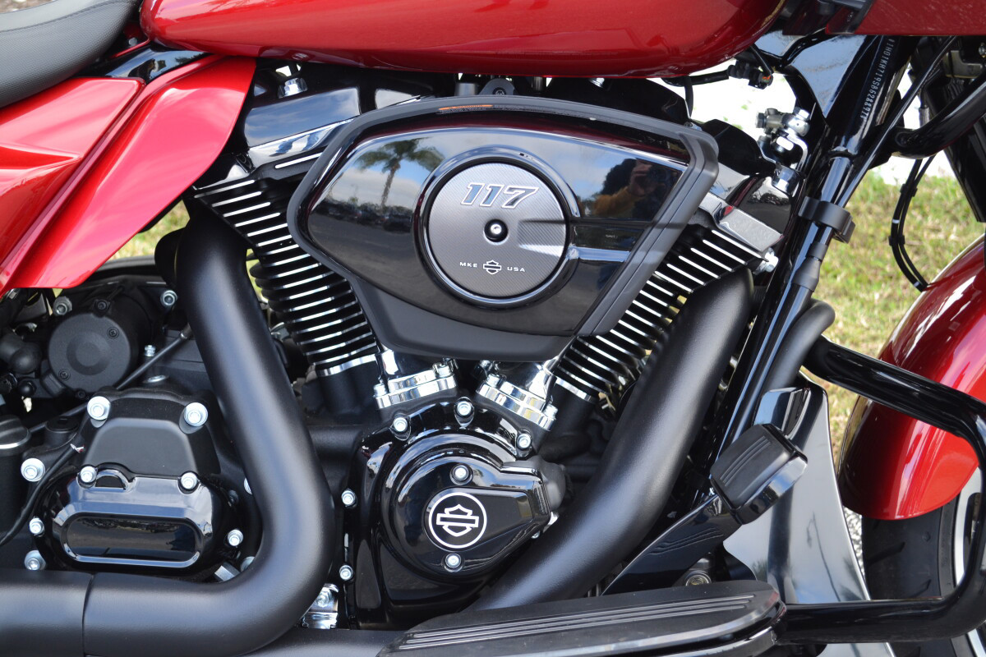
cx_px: 493
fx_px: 1561
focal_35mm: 57
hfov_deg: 35.1
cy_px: 328
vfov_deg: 23.8
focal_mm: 38
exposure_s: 1/125
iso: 400
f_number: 5.6
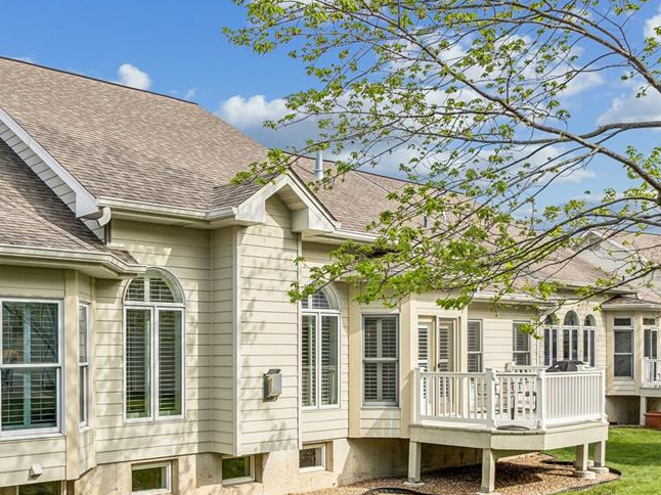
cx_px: 157
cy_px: 352
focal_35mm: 38
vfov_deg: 37.1
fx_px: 725
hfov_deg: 47.0
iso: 130
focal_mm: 12.3
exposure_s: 1/50
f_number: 2.8
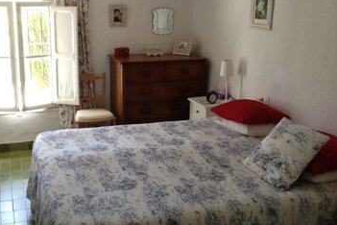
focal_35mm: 47
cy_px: 110
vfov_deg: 28.6
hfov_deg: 41.9
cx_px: 170
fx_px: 440
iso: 64
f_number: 2.4
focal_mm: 2.03
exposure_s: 1/60
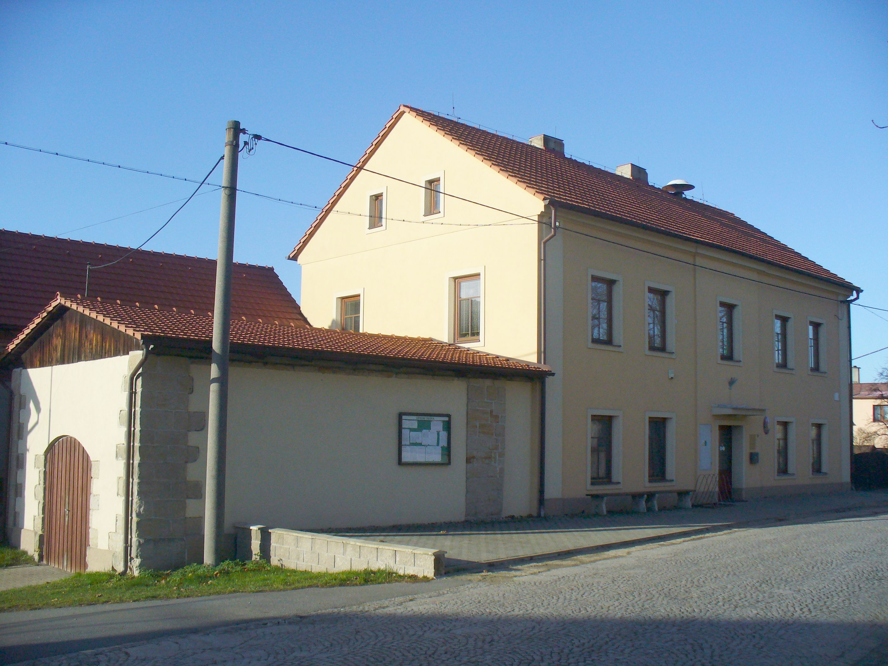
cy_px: 333
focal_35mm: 37
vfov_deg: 38.7
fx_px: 949
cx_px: 444
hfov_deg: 50.1
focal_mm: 6.1
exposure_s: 1/500
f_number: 5.6
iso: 80
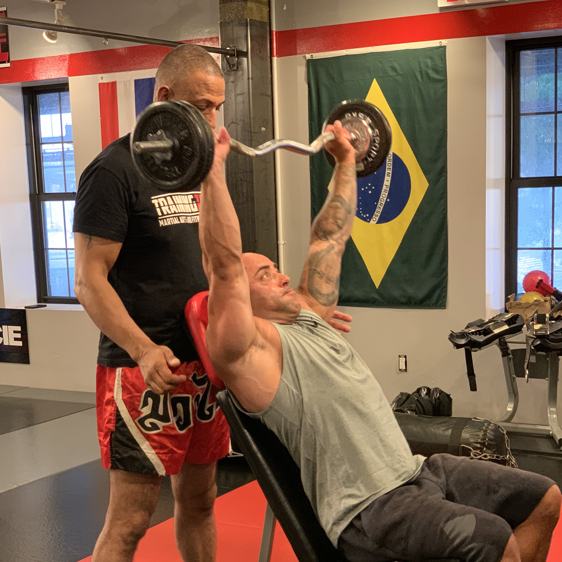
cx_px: 279
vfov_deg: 27.6
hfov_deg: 27.7
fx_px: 1139
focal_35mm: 62
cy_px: 373
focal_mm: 6
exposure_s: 1/60
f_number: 2.4
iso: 320
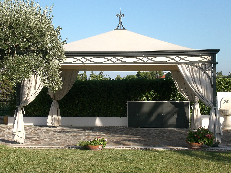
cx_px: 116
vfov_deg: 23.3
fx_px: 420
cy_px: 86
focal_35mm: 63
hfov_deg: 30.7
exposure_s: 1/200
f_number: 5.7
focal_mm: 10.4
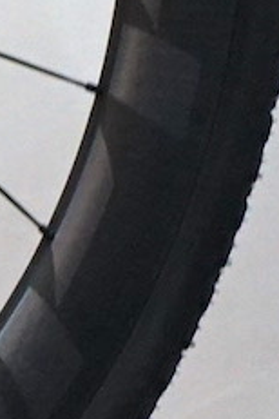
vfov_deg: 4.0
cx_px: -1692
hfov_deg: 2.5
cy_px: -437
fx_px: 5882
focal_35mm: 506
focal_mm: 52
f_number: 5
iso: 1250
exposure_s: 1/160
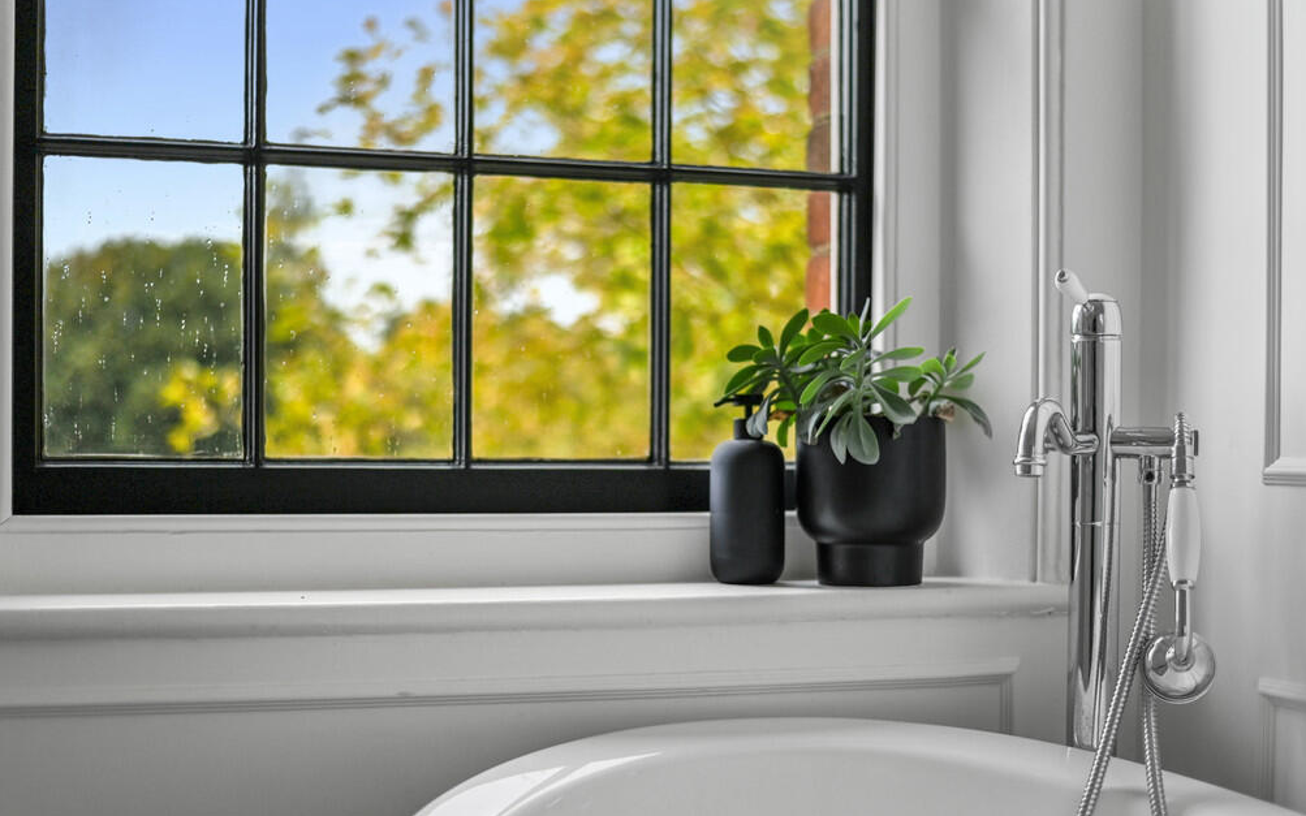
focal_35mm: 52
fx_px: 1851
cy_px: 420
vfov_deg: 24.9
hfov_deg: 38.9
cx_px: 645
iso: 400
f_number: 1.8
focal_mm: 50
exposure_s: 1/125
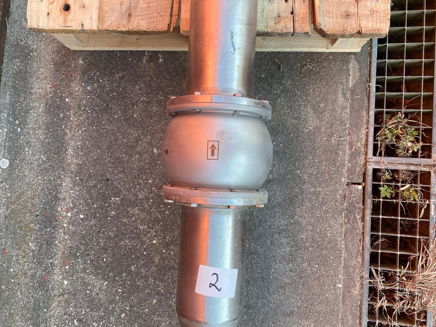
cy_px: 164
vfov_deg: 53.1
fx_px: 327
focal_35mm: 26
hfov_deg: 67.3
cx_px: 218
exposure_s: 1/179
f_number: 1.8
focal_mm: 4.25
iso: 32
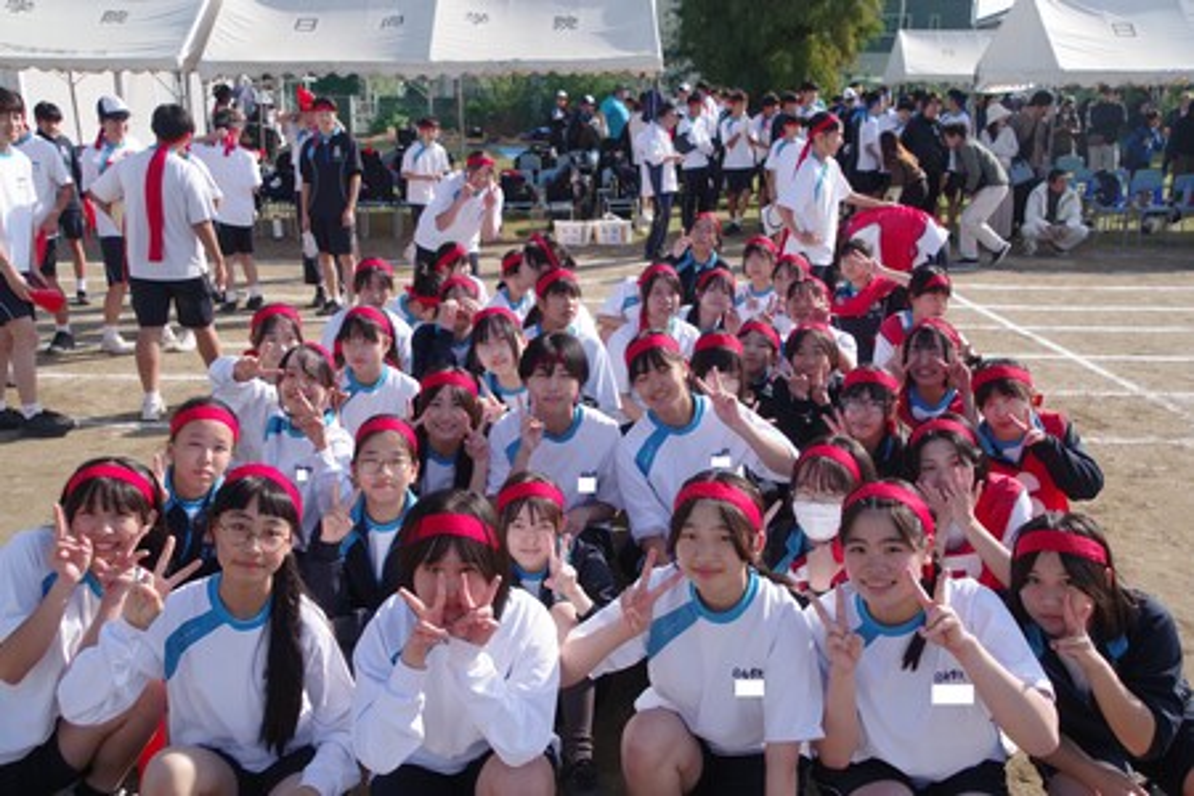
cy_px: 398
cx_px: 597
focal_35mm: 36
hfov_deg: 53.1
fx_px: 1194
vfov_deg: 36.9
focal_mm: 24
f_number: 5.6
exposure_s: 1/640
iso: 200
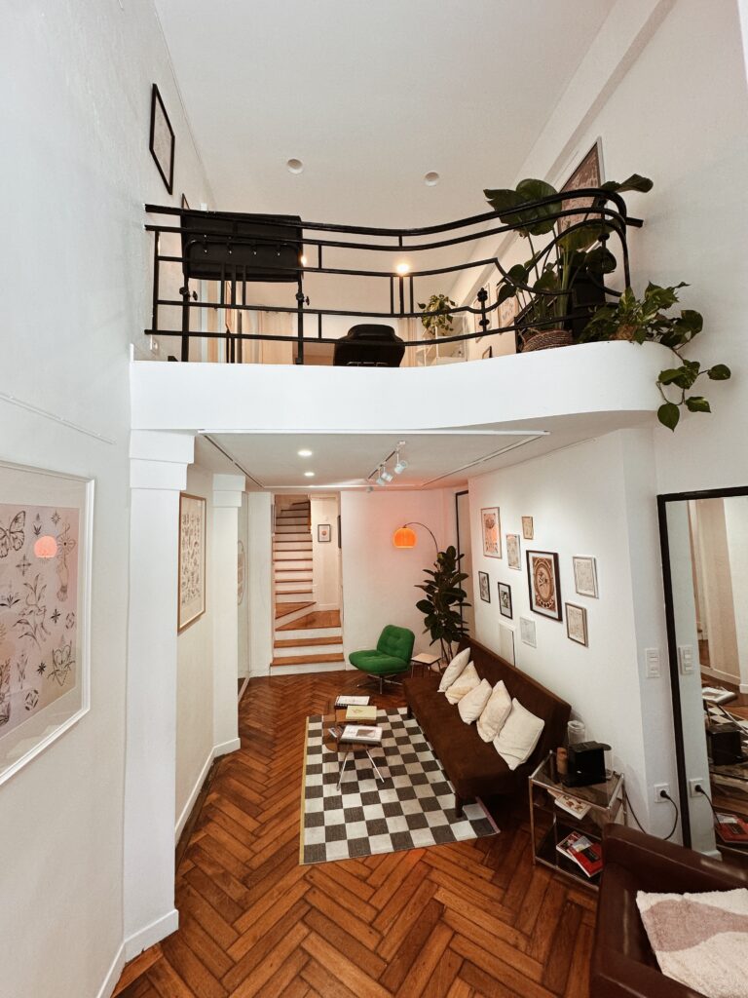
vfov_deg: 102.1
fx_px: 403
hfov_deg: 85.7
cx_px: 374
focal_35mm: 14
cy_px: 499
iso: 100
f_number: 2.2
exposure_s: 1/100
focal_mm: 2.22
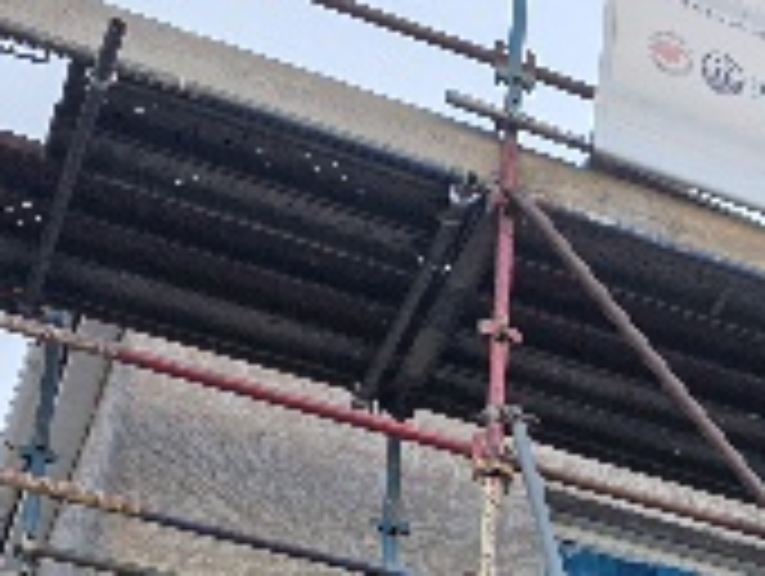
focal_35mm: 108
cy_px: 1053
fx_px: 2390
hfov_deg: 16.9
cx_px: 1058
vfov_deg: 12.5
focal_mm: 6.3
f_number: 1.7
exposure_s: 1/370
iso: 25
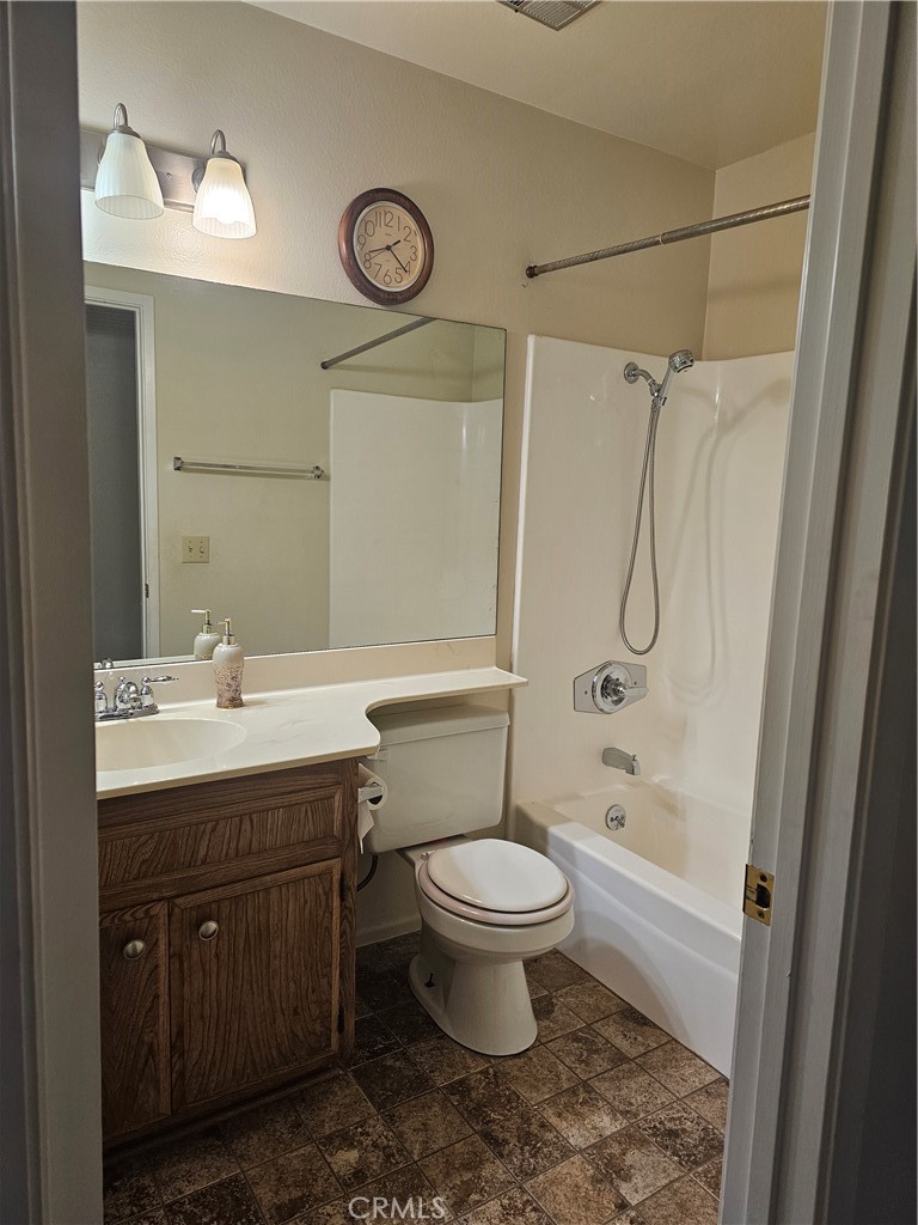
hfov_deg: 58.9
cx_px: 459
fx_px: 813
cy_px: 612
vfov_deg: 73.9
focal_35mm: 23
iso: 200
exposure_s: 1/120
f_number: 1.7
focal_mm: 6.3
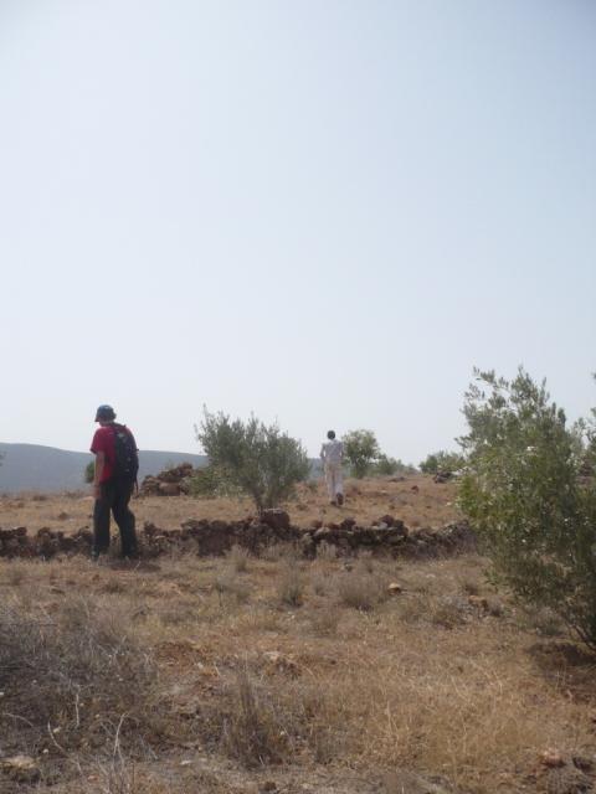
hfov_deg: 40.7
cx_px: 298
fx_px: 803
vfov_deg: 52.6
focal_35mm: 35
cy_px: 397
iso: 100
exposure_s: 1/320
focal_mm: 5.8
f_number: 8
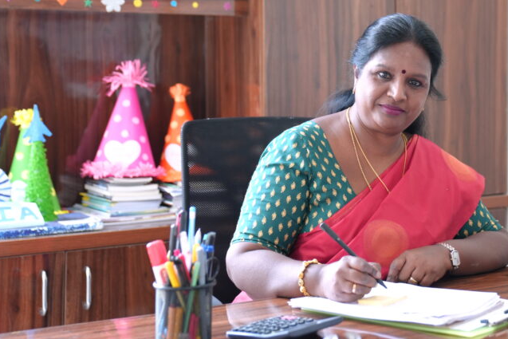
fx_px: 1044
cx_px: 400
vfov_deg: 18.4
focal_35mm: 74
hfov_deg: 26.9
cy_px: 106
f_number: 2.8
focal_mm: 46
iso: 800
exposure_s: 1/125
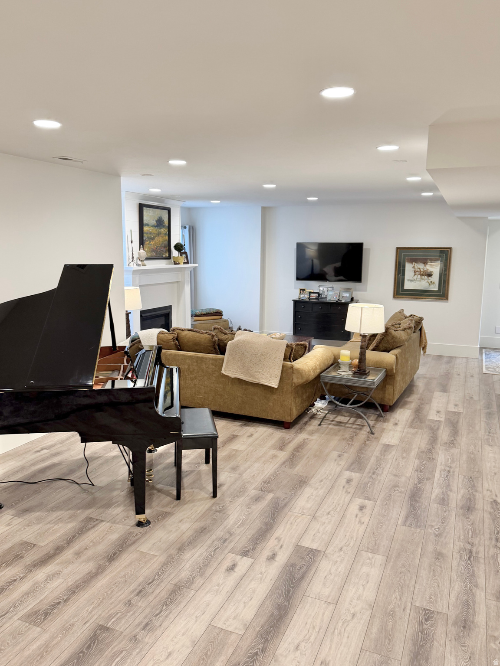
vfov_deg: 71.6
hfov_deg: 56.8
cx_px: 250
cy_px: 333
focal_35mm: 24
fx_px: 462
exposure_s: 1/60
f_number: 1.78
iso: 125
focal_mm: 6.76
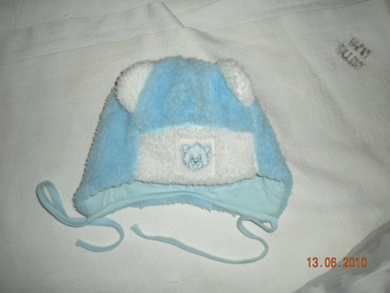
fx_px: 462
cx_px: 195
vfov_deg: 35.2
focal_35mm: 41
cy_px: 146
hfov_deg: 45.8
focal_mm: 7.4
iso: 400
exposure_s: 1/30
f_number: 3.5
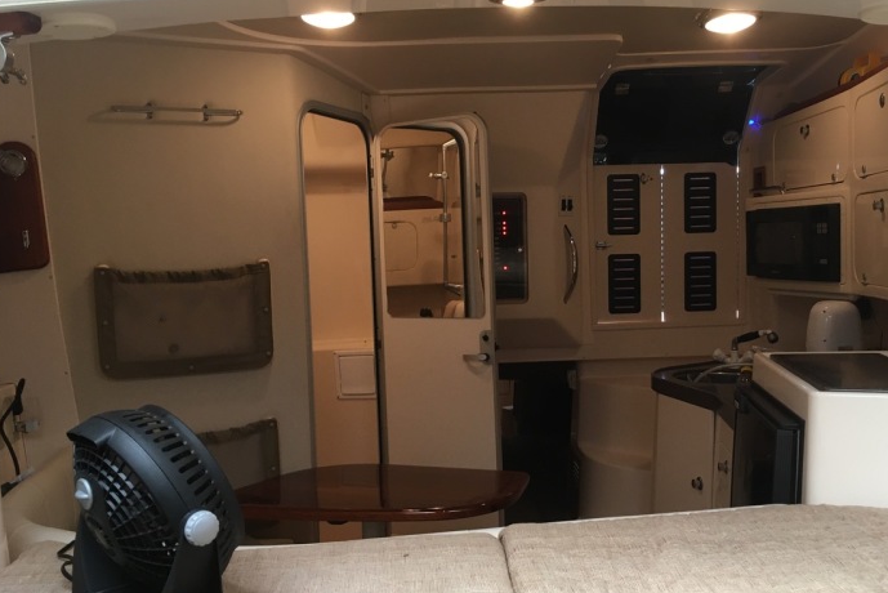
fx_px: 864
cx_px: 496
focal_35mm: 35
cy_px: 280
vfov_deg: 37.9
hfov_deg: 54.3
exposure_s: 1/30
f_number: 2.2
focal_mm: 4.15
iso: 80
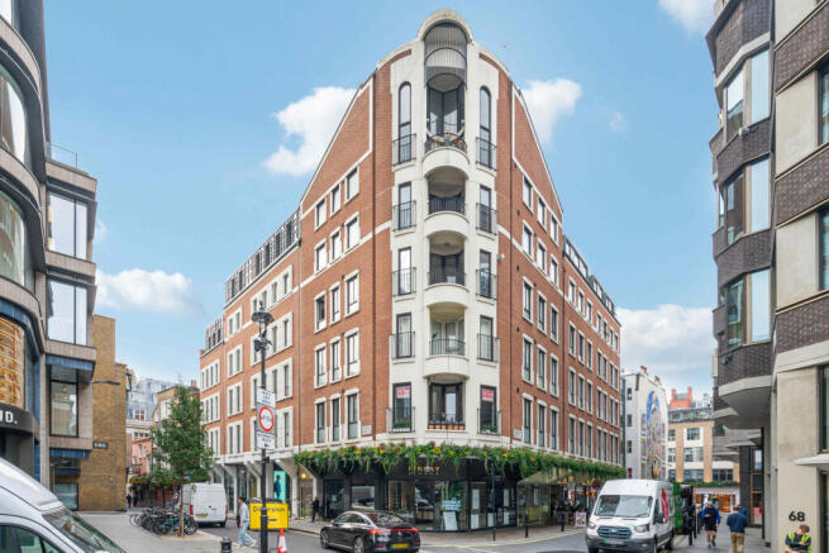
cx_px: 414
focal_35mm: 16
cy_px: 276
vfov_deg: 75.5
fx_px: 357
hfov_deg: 98.5
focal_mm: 15.5
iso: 1000
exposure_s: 1/125
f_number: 11
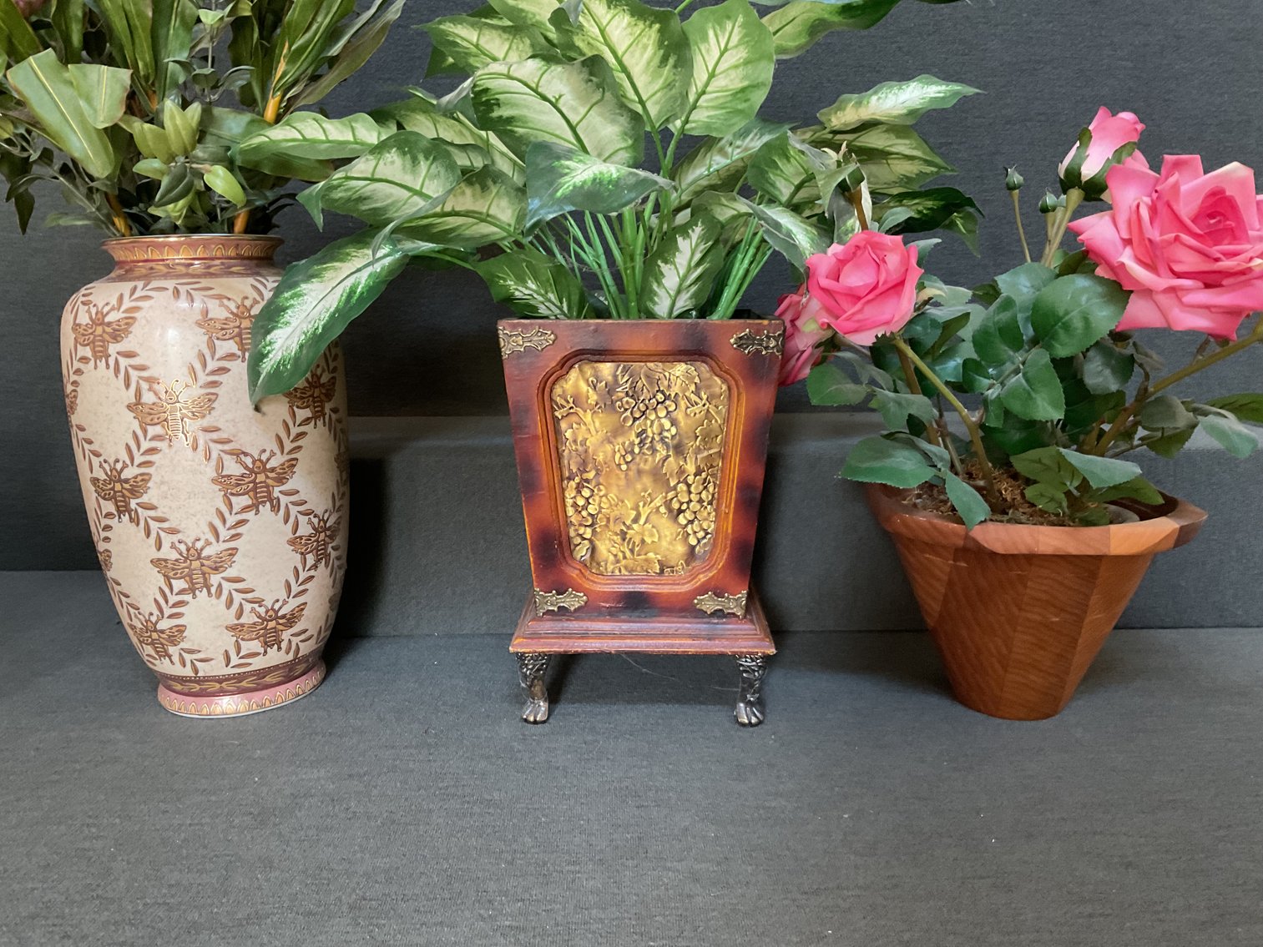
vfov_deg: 48.2
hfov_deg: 61.7
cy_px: 474
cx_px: 632
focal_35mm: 29
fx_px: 1058
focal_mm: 3
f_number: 1.8
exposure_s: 1/40
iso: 250
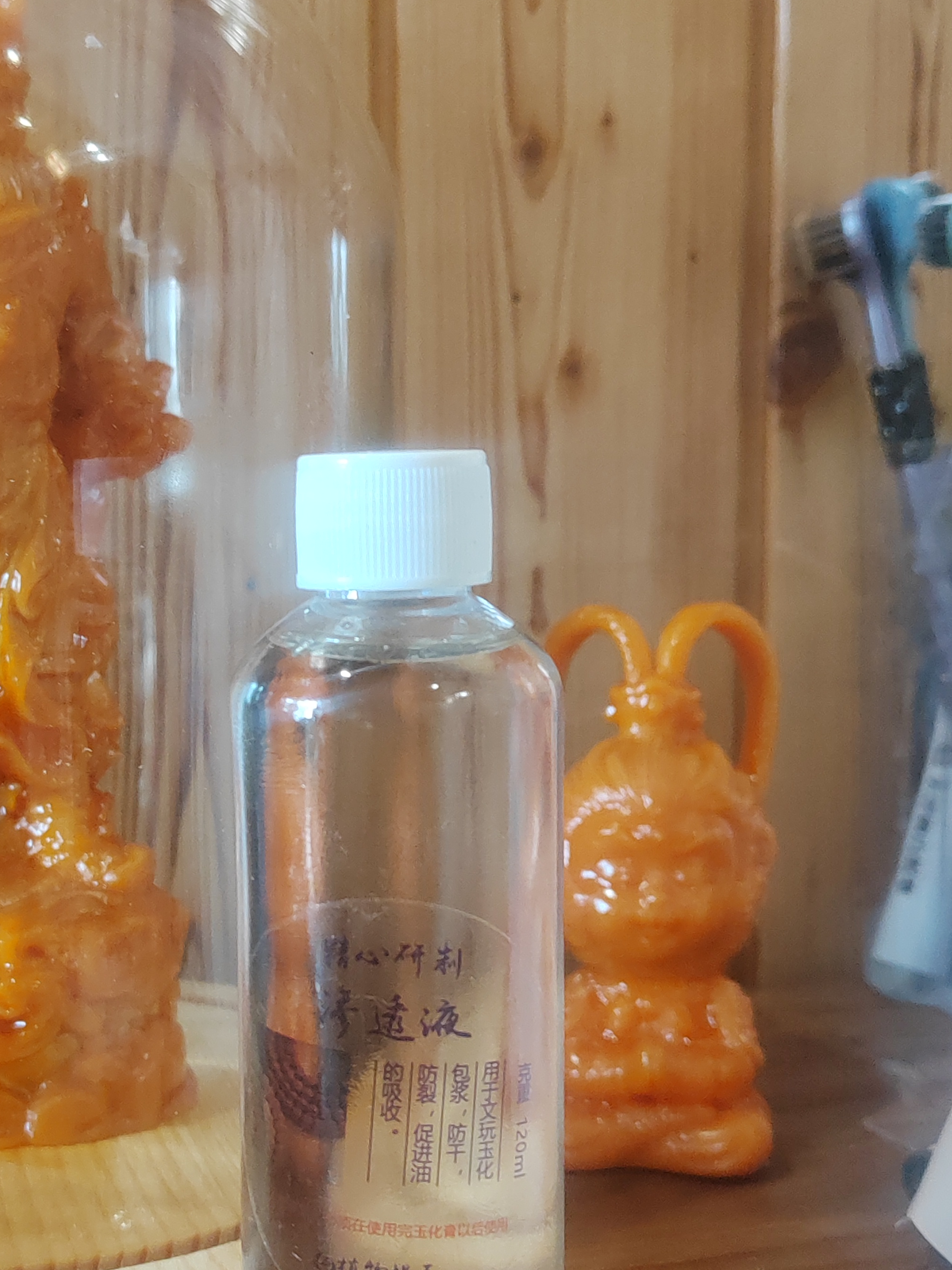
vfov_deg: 36.8
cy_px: 714
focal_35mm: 52
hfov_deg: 27.8
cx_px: 307
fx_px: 1906
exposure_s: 1/50
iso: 640
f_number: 1.9
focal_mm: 5.52
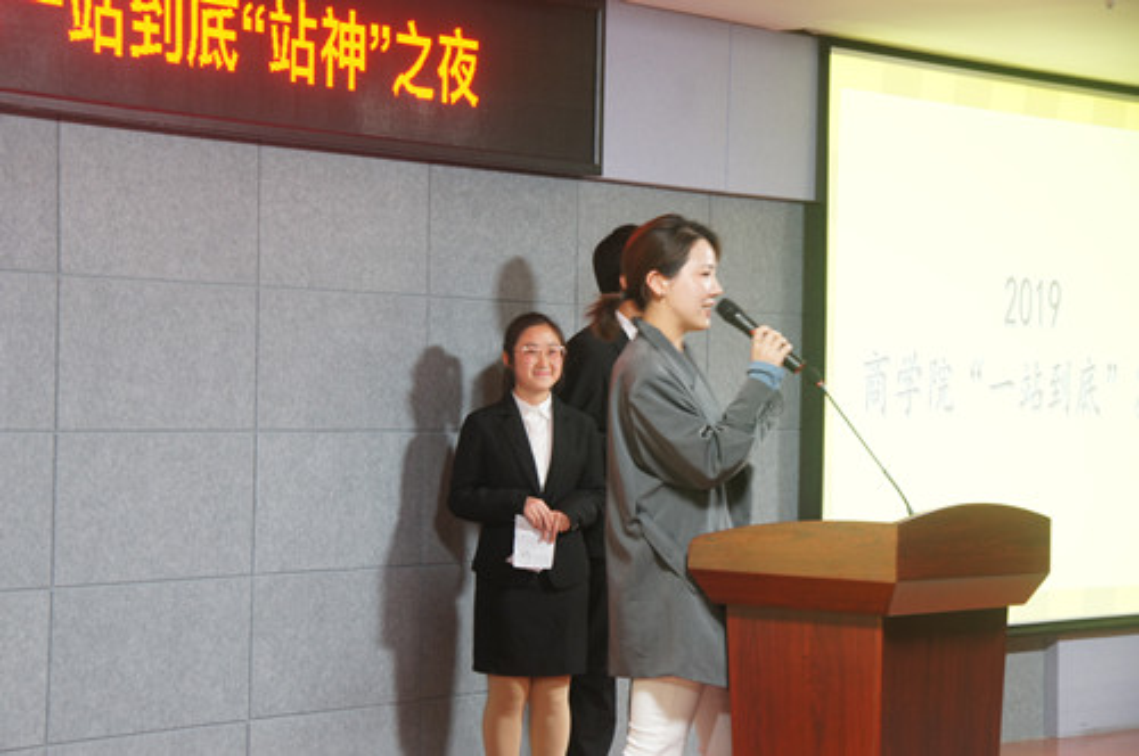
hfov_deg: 18.2
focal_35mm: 112
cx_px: 570
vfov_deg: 12.1
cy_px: 378
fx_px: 3555
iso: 800
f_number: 8
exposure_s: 1/8
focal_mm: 75
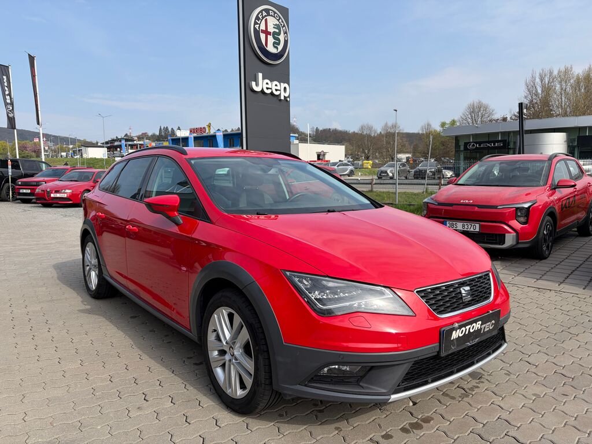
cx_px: 296
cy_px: 222
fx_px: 445
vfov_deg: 53.1
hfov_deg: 67.3
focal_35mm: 26
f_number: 1.6
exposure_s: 1/2538
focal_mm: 5.96
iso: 50
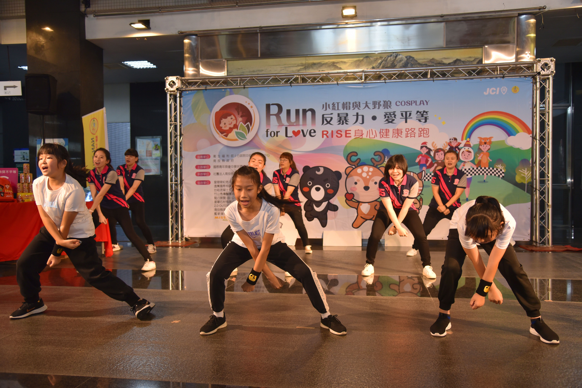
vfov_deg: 42.4
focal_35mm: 31
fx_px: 501
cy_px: 194
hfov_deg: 60.3
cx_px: 291
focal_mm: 31
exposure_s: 1/250
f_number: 4
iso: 800
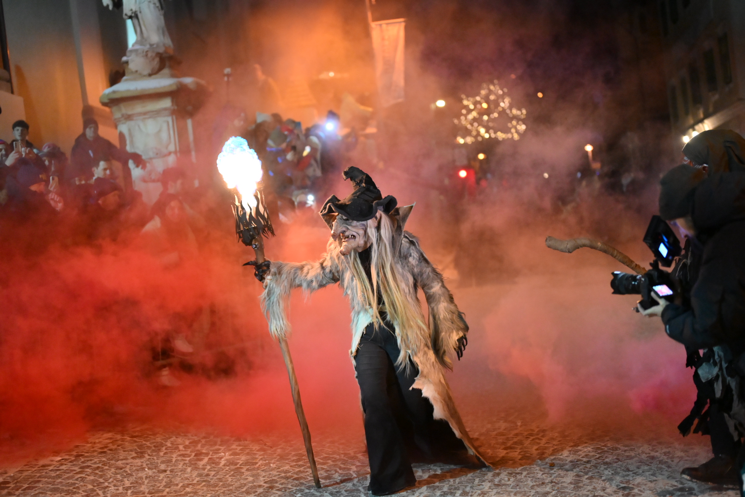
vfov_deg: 27.0
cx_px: 372
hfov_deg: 39.6
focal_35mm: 50
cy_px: 248
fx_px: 1035
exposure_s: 1/400
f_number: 1.8
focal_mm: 50
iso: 8000
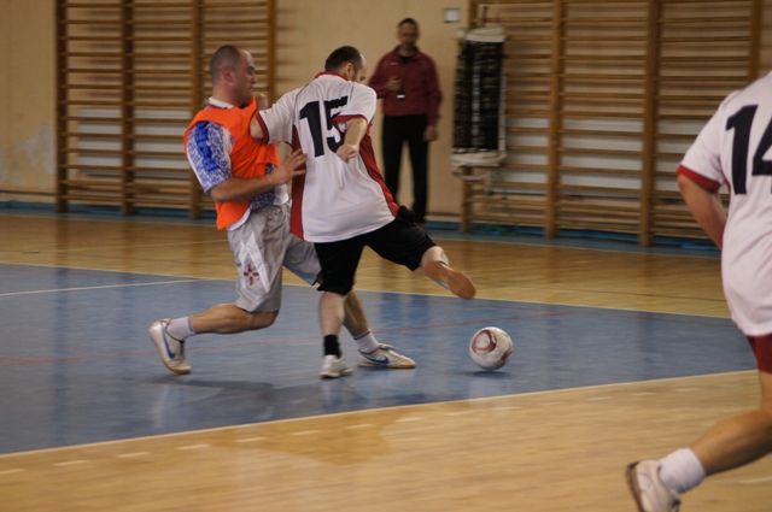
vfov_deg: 10.1
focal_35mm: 135
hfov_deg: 15.2
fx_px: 2891
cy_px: 256
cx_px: 386
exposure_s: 1/160
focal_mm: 90
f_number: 4
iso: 1250
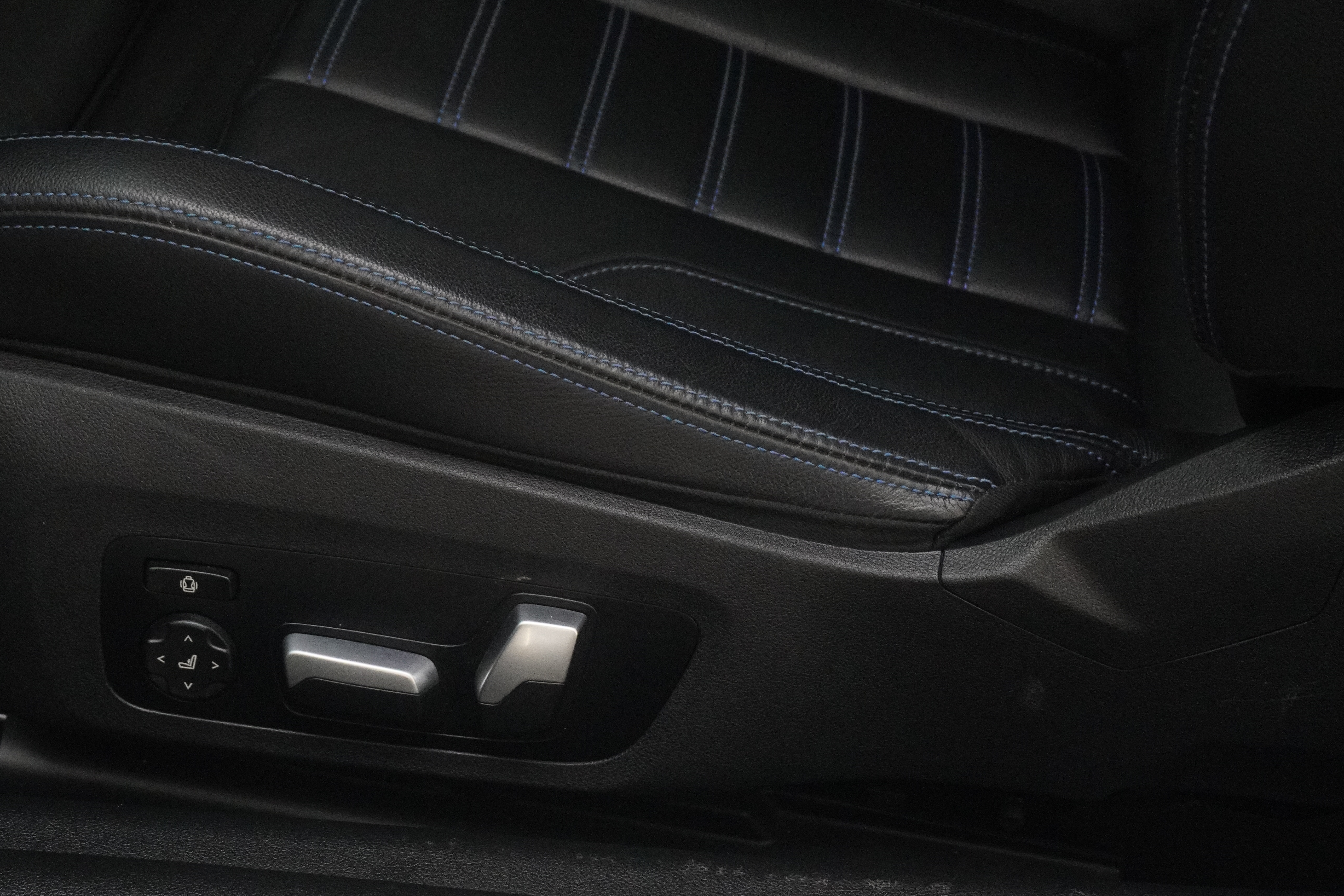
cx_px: 577
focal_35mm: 63
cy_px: 510
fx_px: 2352
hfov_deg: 31.8
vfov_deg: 21.6
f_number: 7.1
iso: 6400
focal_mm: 36
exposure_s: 1/80
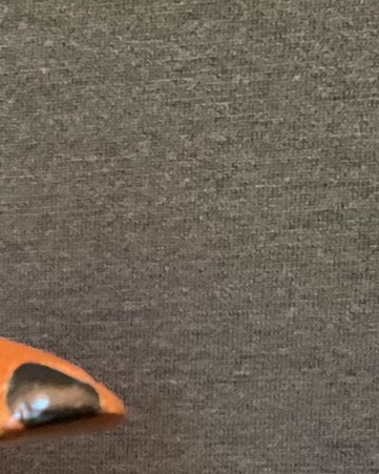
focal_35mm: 95
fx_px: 1332
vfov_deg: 19.4
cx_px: -171
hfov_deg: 15.1
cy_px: 513
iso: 400
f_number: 1.8
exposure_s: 1/30
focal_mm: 3
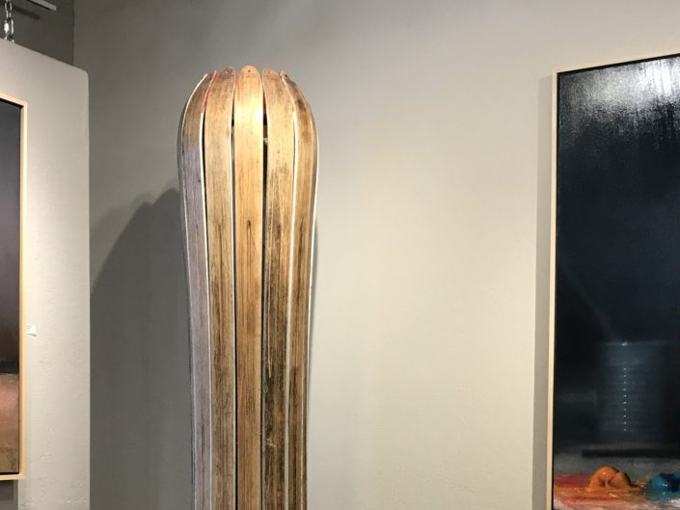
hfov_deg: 31.5
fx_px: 1198
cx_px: 246
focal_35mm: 61
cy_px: 454
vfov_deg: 23.4
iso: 25
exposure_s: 1/30
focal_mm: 3.99
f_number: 1.8
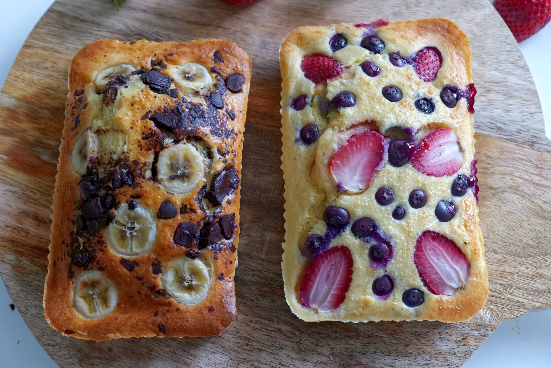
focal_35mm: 47
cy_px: 184
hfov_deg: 41.9
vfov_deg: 28.6
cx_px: 276
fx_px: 719
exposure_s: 1/60
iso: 4000
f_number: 8
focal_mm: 47
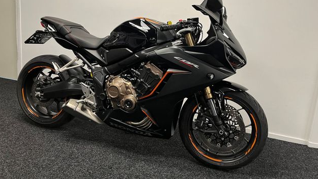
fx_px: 245
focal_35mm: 29
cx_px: 158
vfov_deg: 40.0
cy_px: 68
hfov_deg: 66.0
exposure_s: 1/50
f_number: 1.6
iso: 100
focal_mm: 5.1
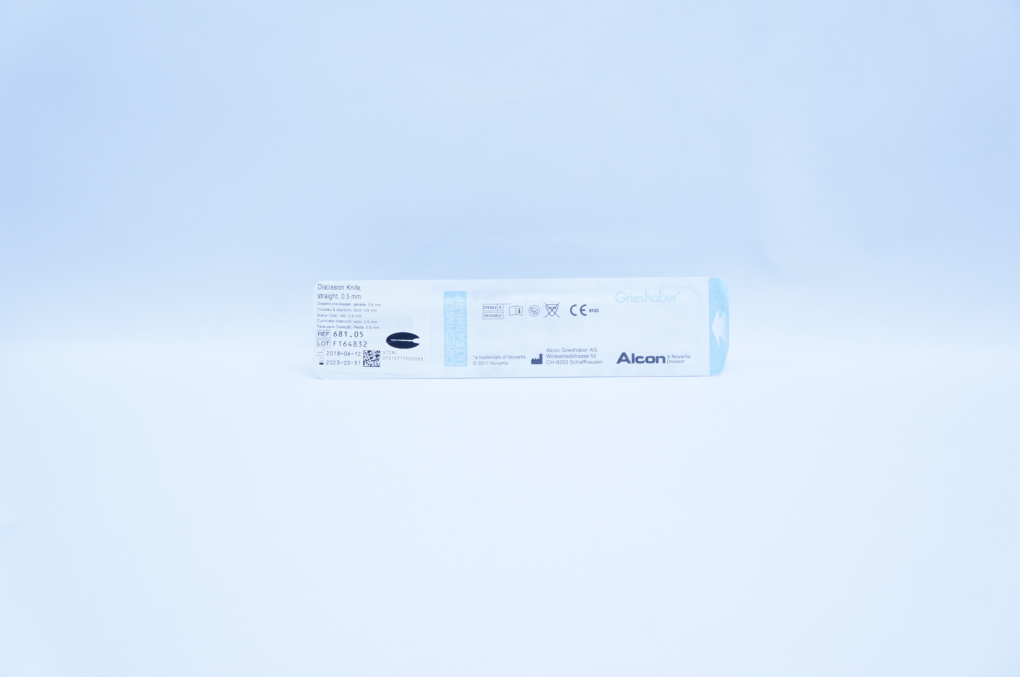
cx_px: 510
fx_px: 1231
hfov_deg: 45.0
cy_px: 338
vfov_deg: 30.8
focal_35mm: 44
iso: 800
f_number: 5
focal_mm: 29
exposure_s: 1/200
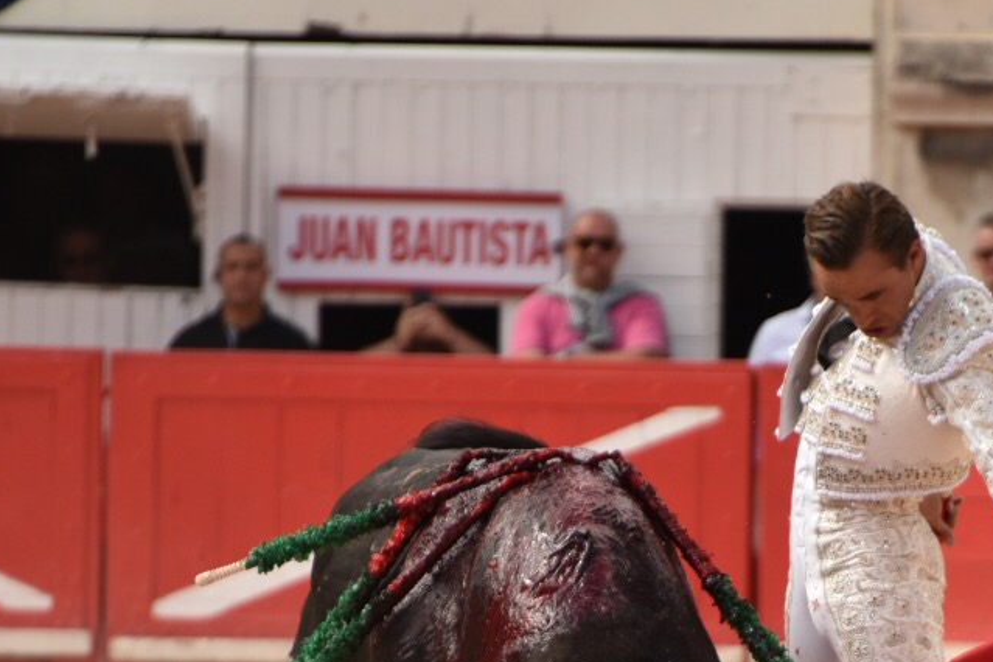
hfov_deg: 2.7
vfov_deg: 1.8
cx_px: 696
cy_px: 690
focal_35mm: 761
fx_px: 20989
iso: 560
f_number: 5.6
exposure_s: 1/1600
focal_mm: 300
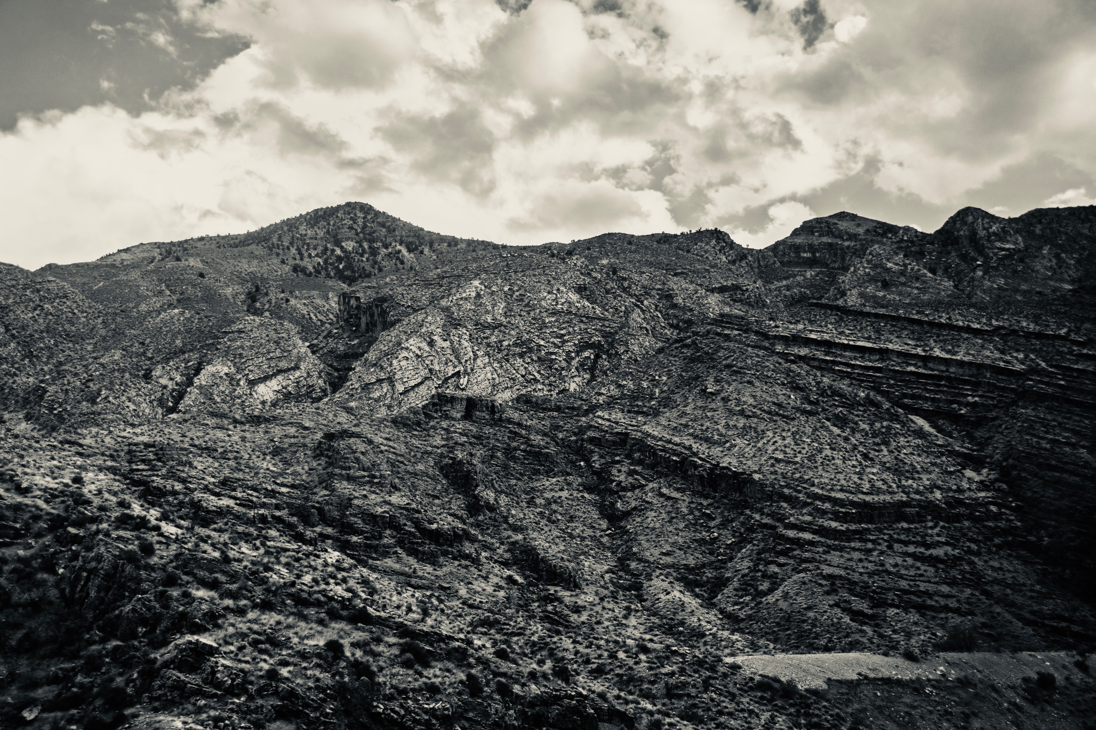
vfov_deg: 28.9
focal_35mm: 46
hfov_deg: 42.3
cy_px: 365
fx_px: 1416
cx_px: 548
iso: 100
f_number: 4
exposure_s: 1/250
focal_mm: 31
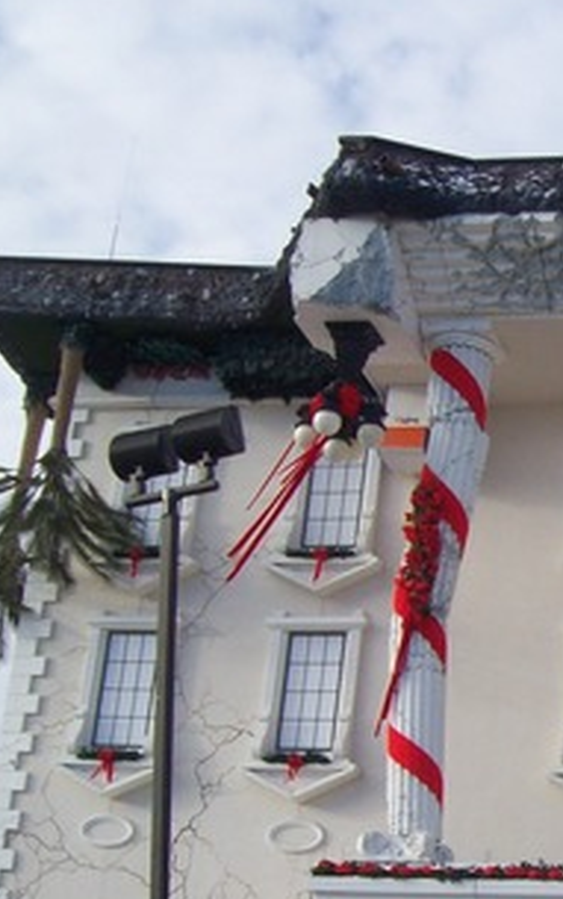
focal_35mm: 80
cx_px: 781
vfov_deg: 25.6
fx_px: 1961
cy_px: 625
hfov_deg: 15.4
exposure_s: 1/369
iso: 80
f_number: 4.8
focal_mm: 6
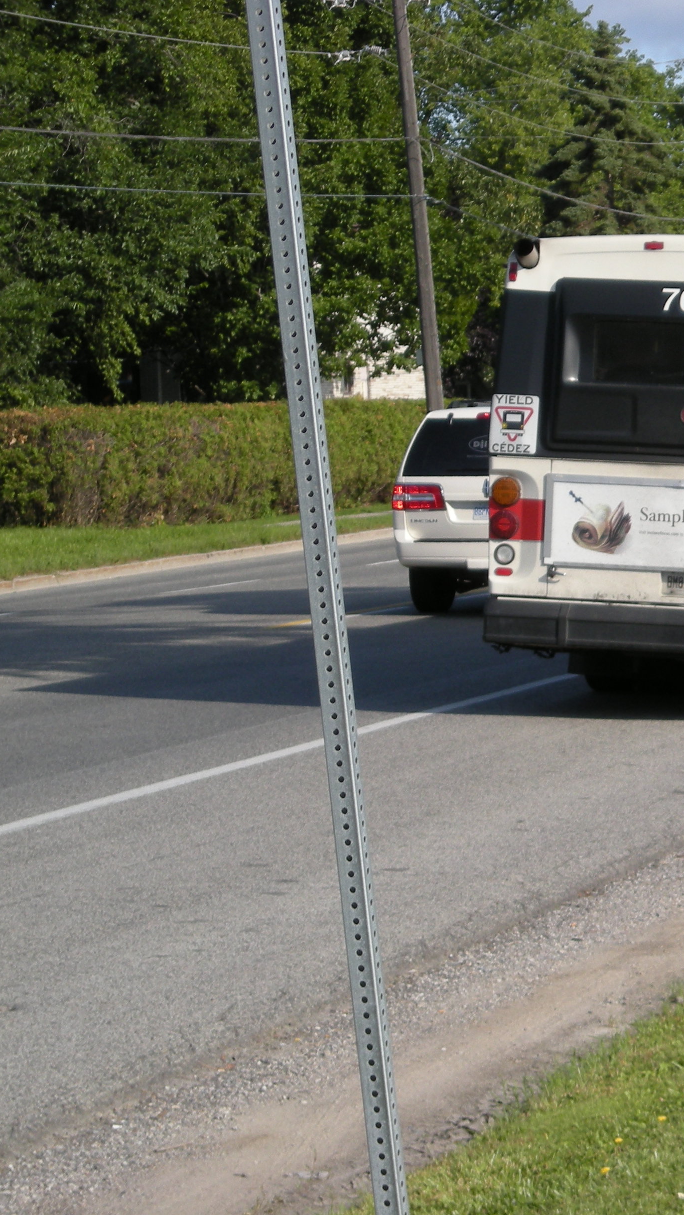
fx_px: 4932
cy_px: 606
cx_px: 738
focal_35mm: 153
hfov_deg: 7.9
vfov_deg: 14.1
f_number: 4.7
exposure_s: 1/400
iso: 64
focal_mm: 17.1
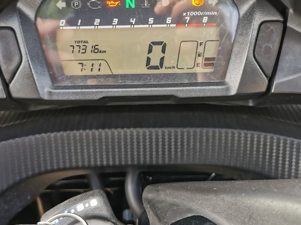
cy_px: 61
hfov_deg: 37.5
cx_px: 150
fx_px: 443
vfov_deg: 28.2
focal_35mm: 51
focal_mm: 5.58
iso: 50
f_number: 1.8
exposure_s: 1/151
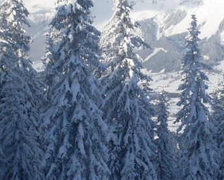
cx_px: 109
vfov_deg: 13.9
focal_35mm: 111
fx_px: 736
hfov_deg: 17.3
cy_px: 92
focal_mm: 6.3
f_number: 8.4
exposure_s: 1/350
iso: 80
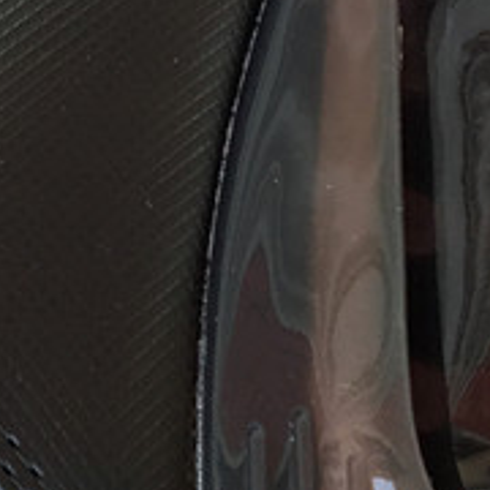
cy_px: 186
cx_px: 158
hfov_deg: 12.7
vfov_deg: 12.7
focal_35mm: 137
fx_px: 2194
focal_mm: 3.3
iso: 32
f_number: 2.4
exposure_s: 1/100
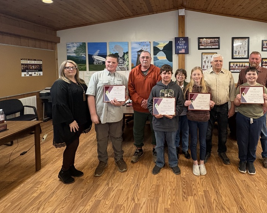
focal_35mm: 20
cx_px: 174
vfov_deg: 66.6
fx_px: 158
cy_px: 75
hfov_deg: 78.3
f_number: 2.2
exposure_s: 1/60
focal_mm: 2.22
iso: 400
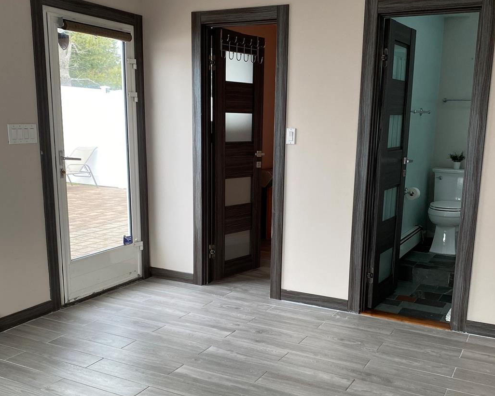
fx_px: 557
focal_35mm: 38
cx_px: 254
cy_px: 238
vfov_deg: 39.0
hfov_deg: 47.9
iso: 100
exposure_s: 1/121
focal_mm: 4.25
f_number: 1.8
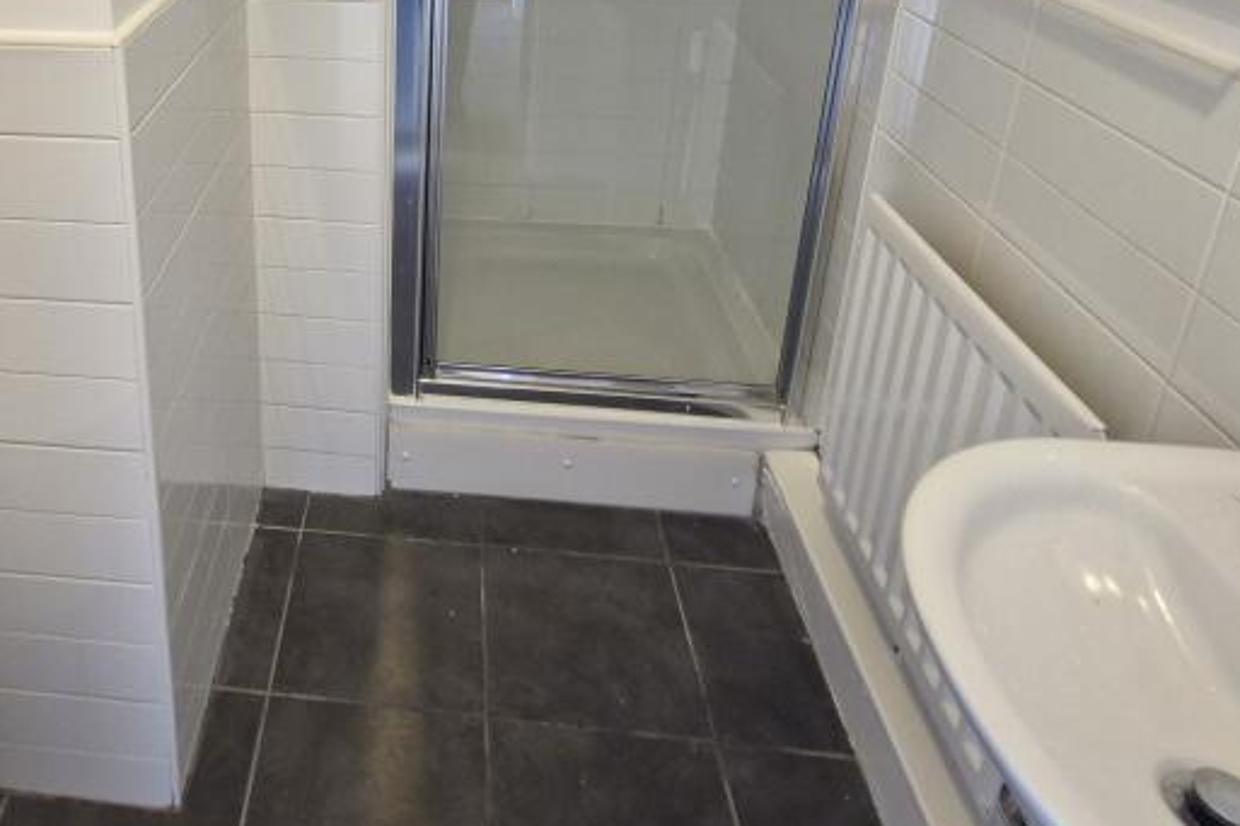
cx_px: 346
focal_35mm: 27
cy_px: 85
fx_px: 930
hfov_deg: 64.3
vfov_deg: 43.8
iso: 200
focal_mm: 1.74
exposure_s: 1/50
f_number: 2.2
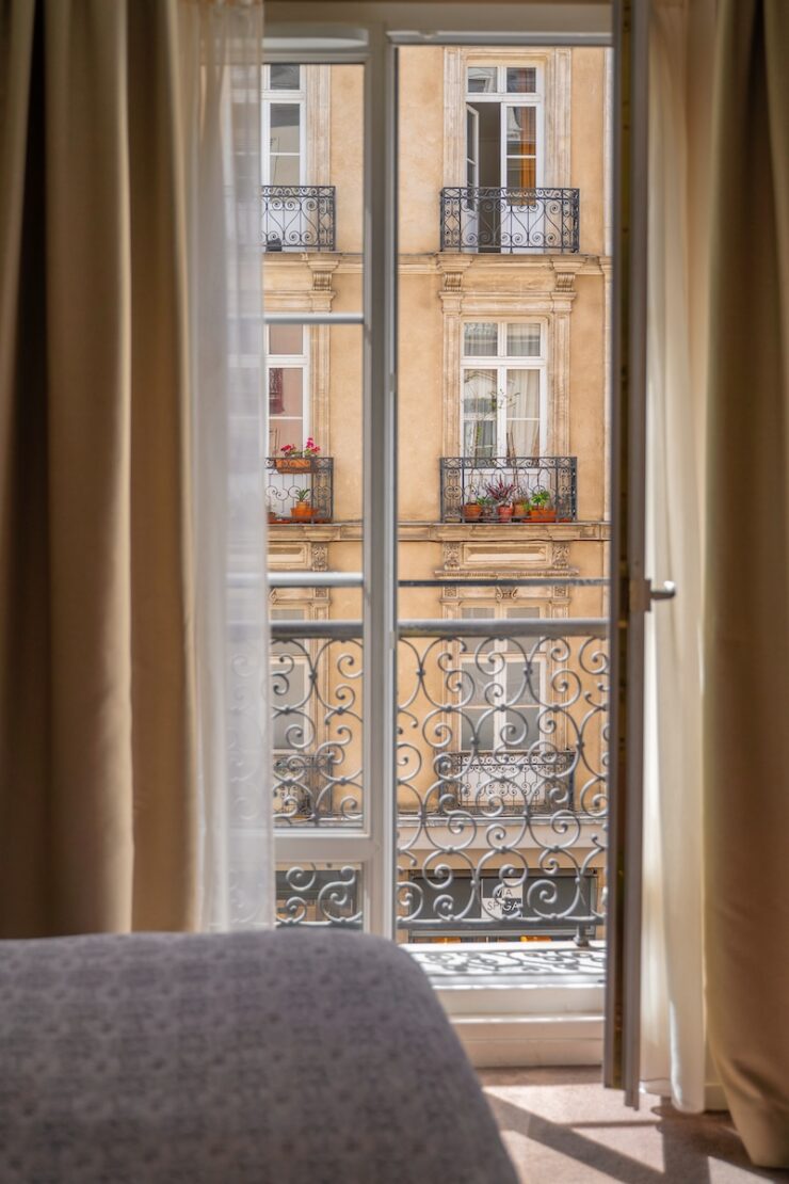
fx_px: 1216
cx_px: 394
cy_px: 592
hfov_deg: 35.9
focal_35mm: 37
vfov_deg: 51.9
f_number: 2.8
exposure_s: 1/500
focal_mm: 37
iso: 100
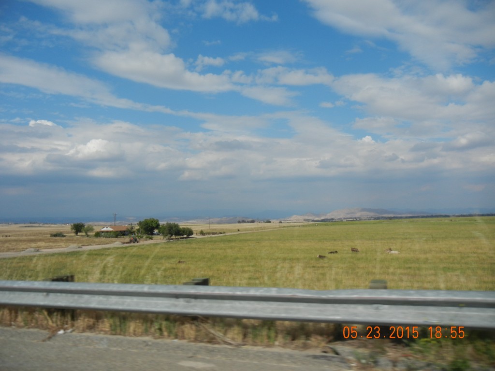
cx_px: 248
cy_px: 186
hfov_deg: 60.0
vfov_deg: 46.8
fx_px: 429
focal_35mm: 30
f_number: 7
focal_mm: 5.4
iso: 160
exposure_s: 1/779
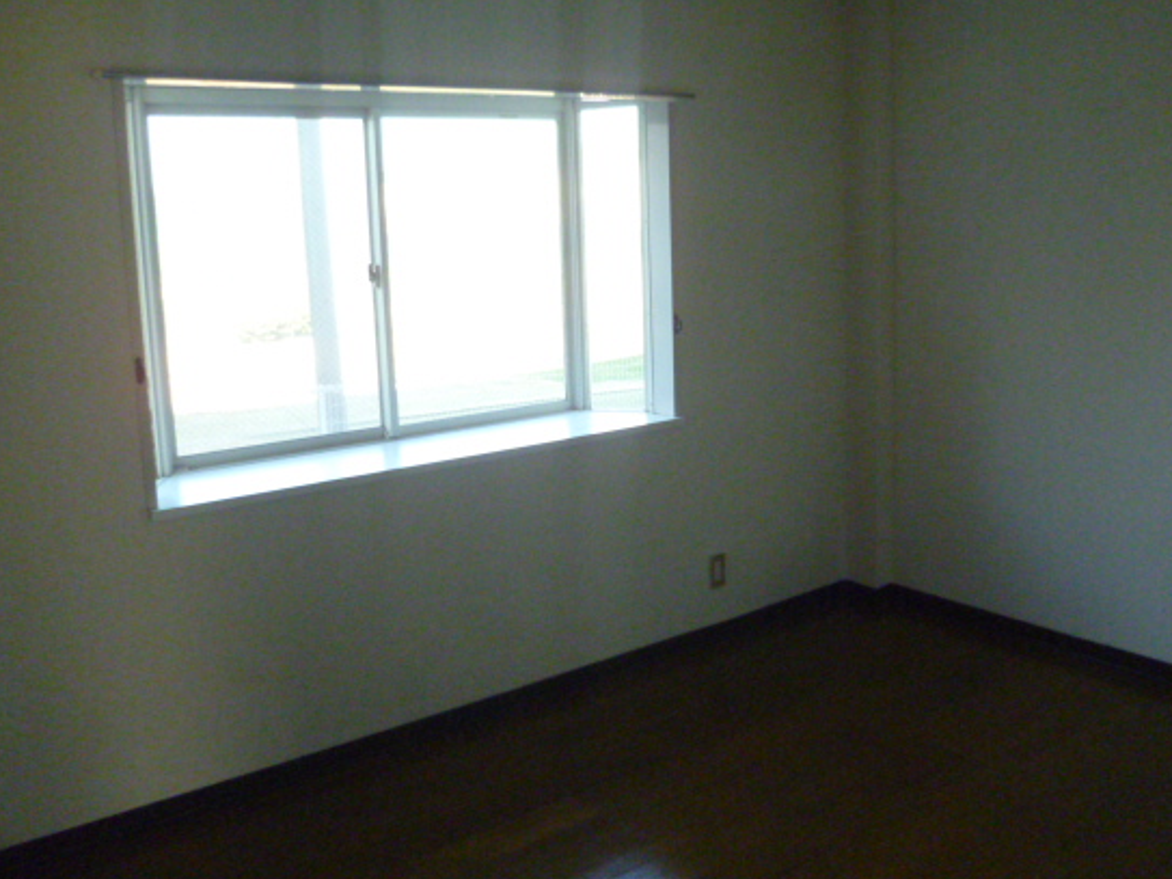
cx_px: 613
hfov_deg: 55.3
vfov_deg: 42.8
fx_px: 1117
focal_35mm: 33
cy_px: 374
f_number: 2.8
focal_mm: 5
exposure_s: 1/250
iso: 800
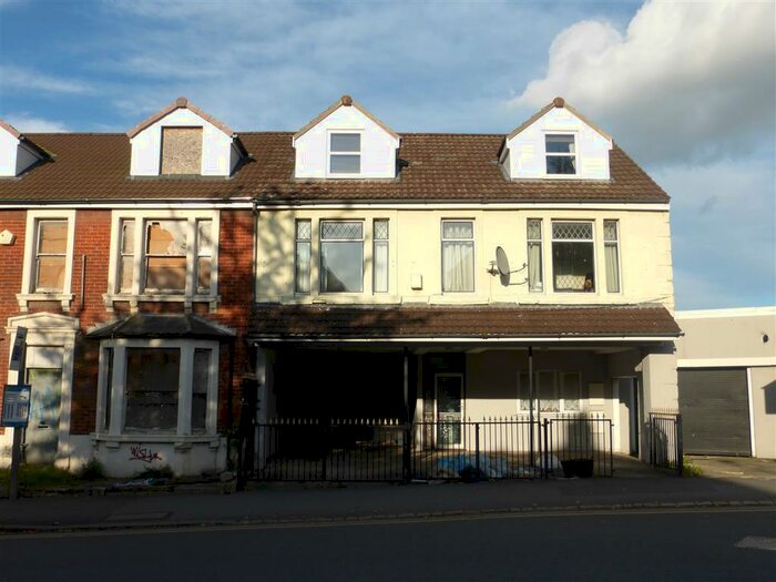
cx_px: 388
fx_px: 695
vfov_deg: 45.4
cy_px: 291
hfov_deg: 58.4
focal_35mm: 31
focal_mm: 5.4
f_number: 4
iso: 100
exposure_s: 1/800
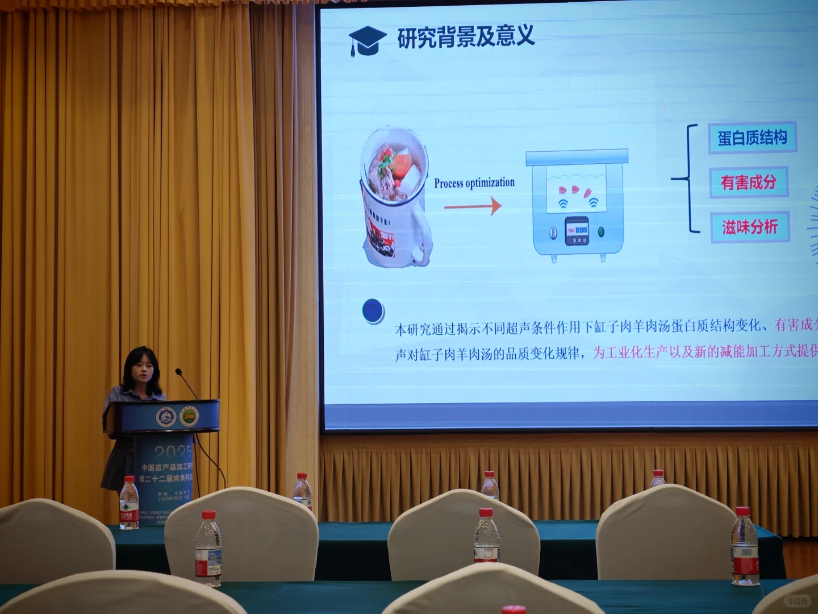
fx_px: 1182
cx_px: 409
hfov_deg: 38.2
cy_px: 307
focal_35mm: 50
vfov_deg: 29.1
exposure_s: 1/120
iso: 50
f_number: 0.95
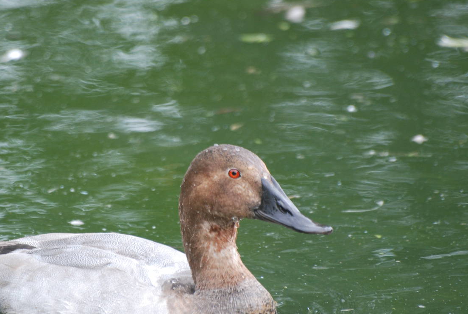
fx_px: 8486
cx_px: 173
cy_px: 181
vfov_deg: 2.1
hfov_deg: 3.2
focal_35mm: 652
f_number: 5.6
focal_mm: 300
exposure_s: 1/250
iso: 400
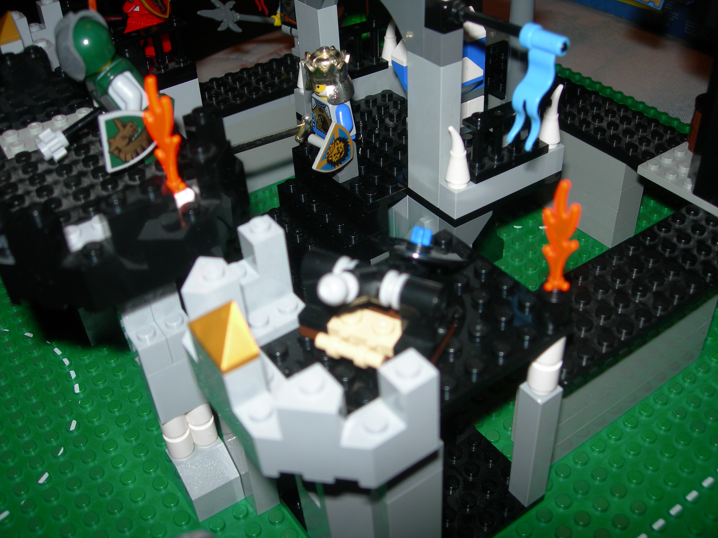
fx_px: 788
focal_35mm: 38
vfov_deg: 37.7
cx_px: 359
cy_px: 269
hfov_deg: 49.0
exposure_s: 1/60.1
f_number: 2.8
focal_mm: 7.8
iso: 50
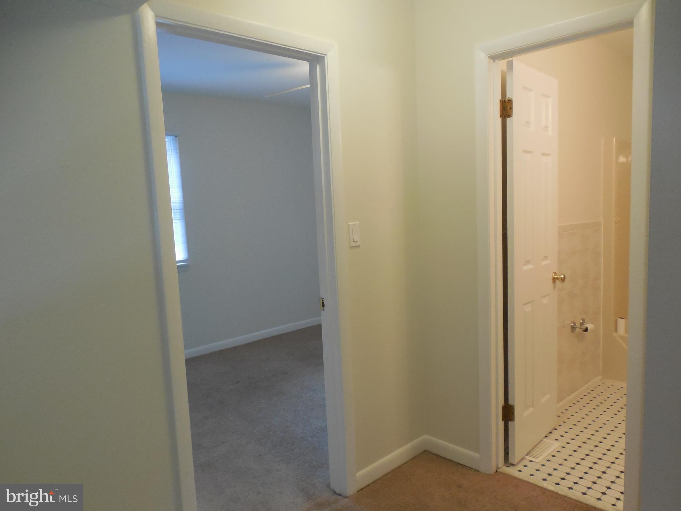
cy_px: 256
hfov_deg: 69.4
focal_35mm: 25
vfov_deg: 54.9
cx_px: 340
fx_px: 492
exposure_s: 1/25
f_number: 3.3
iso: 400
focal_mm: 4.5
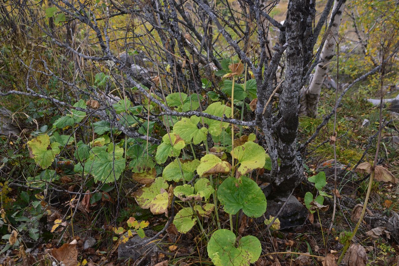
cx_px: 200
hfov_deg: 58.7
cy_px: 133
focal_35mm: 32
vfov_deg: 41.1
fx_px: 355
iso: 100
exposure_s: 1/100
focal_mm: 32
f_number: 7.1
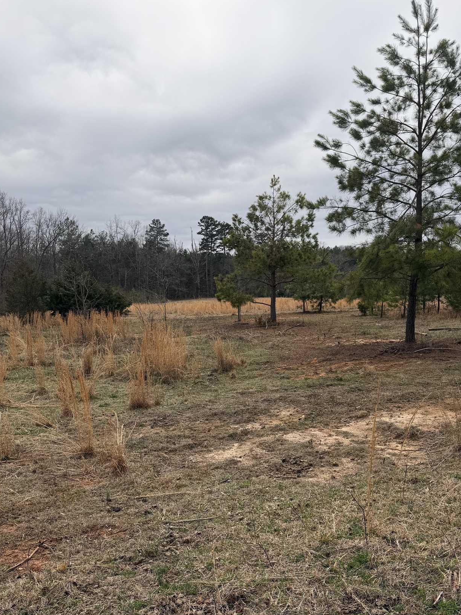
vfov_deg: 53.1
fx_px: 604
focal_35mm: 34
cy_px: 398
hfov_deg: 41.6
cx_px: 280
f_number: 1.78
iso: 100
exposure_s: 1/5714
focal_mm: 6.76
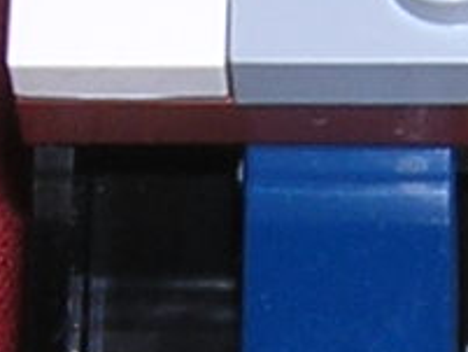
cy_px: 156
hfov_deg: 6.9
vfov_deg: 5.2
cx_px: 522
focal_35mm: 286
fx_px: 3869
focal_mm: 4.7
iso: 100
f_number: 5.2
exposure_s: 1/60.1
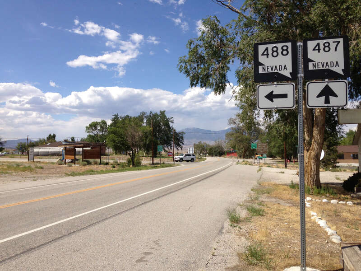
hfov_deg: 55.4
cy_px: 136
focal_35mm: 33
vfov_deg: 42.9
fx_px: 344
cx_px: 180
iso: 50
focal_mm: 4.13
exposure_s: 1/2088
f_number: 2.4
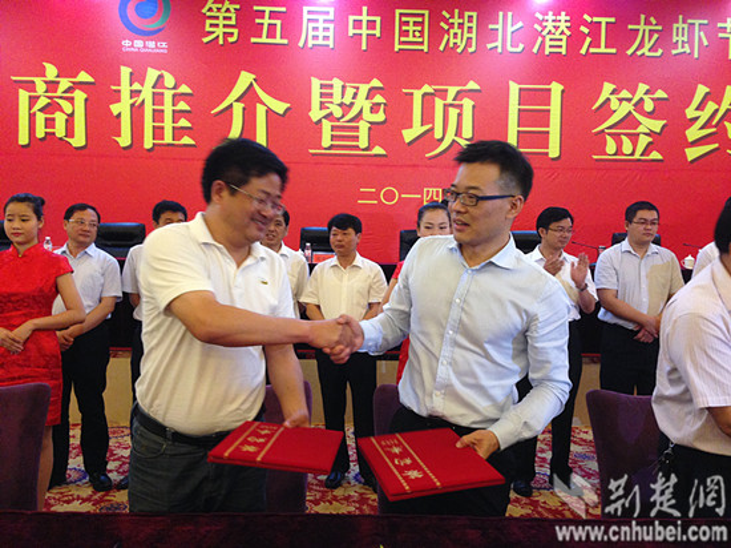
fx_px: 697
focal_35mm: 33
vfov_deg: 42.9
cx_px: 366
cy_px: 274
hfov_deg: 55.4
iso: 250
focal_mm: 4.12
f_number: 2.4
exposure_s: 1/20
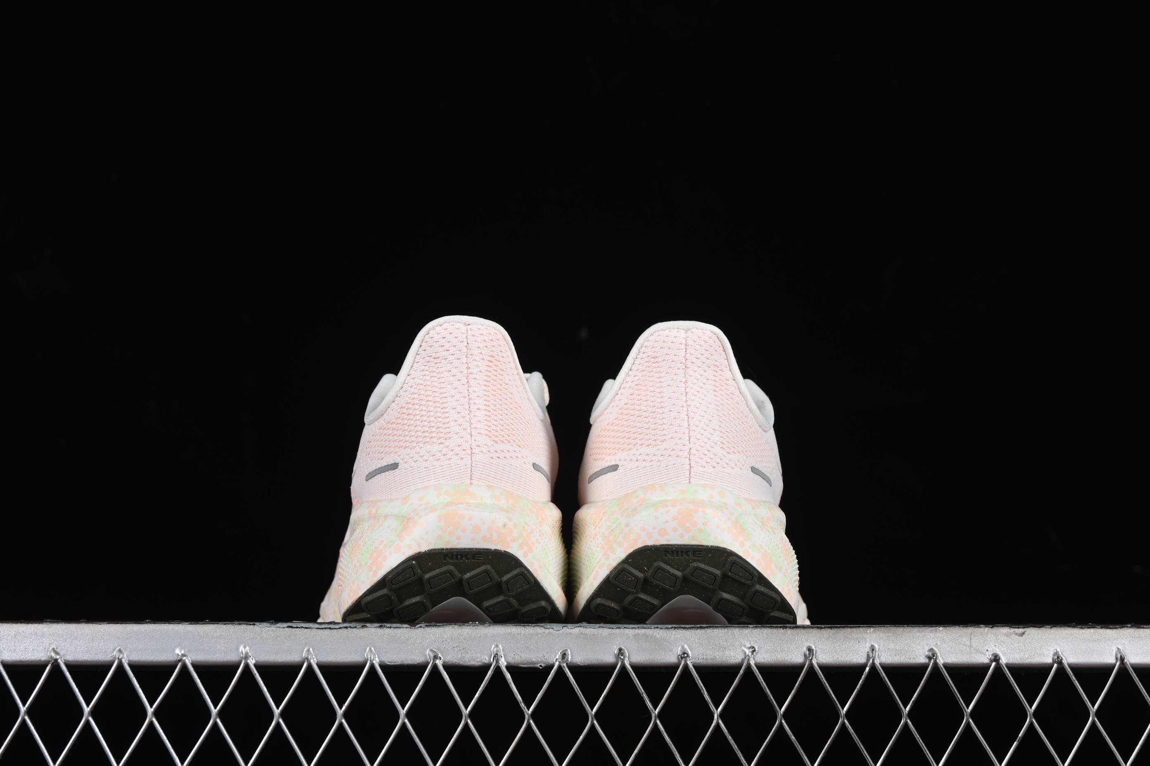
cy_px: 383
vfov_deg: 18.2
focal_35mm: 75
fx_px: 2396
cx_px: 575
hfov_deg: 27.0
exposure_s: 1/80
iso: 160
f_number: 8
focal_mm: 50
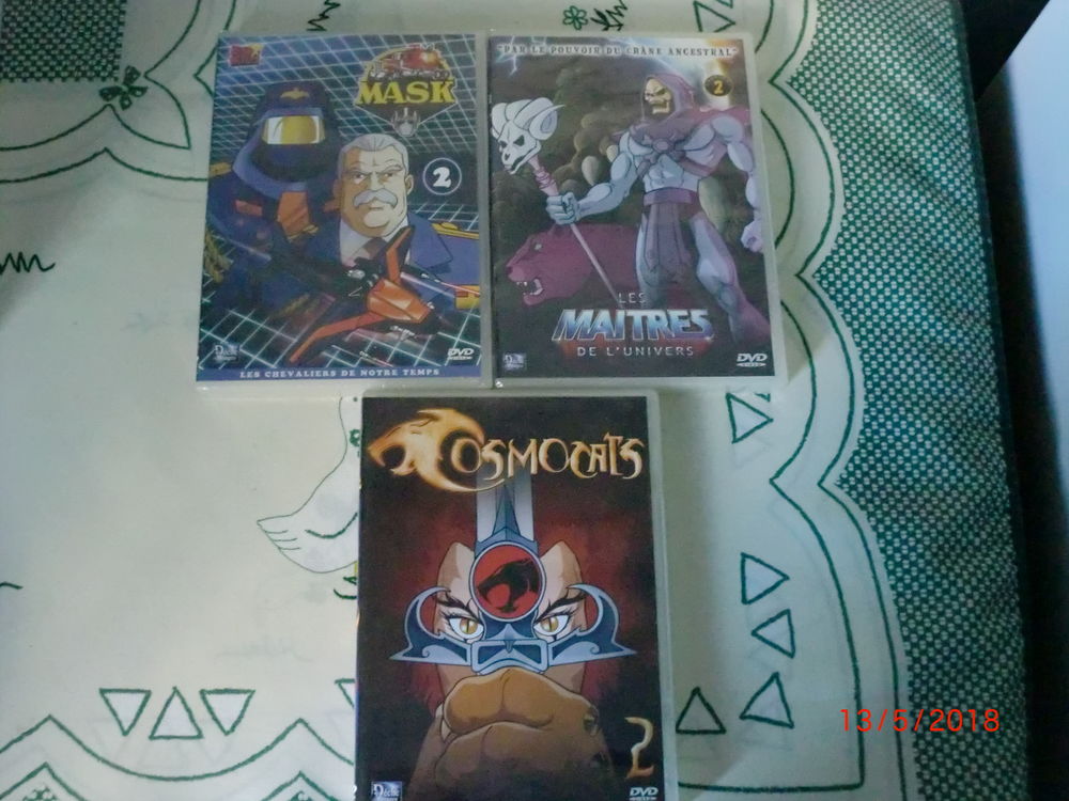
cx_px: 534
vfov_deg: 34.3
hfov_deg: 44.8
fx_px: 1297
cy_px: 400
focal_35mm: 42
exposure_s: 1/60
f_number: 3.4
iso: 1250
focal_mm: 7.7
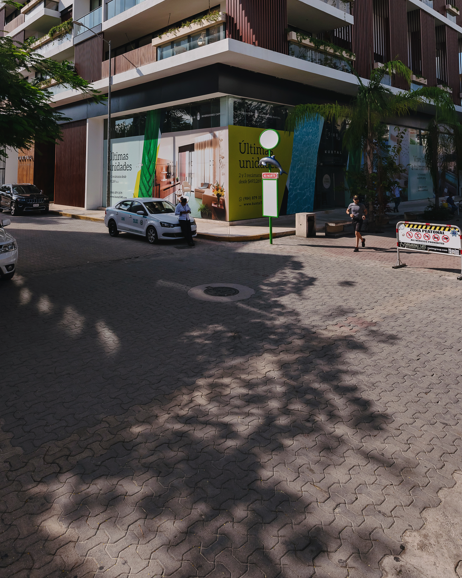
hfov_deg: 58.8
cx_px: 234
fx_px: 410
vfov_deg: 64.1
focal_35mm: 24
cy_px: 115
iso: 200
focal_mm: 14
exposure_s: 1/500
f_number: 11
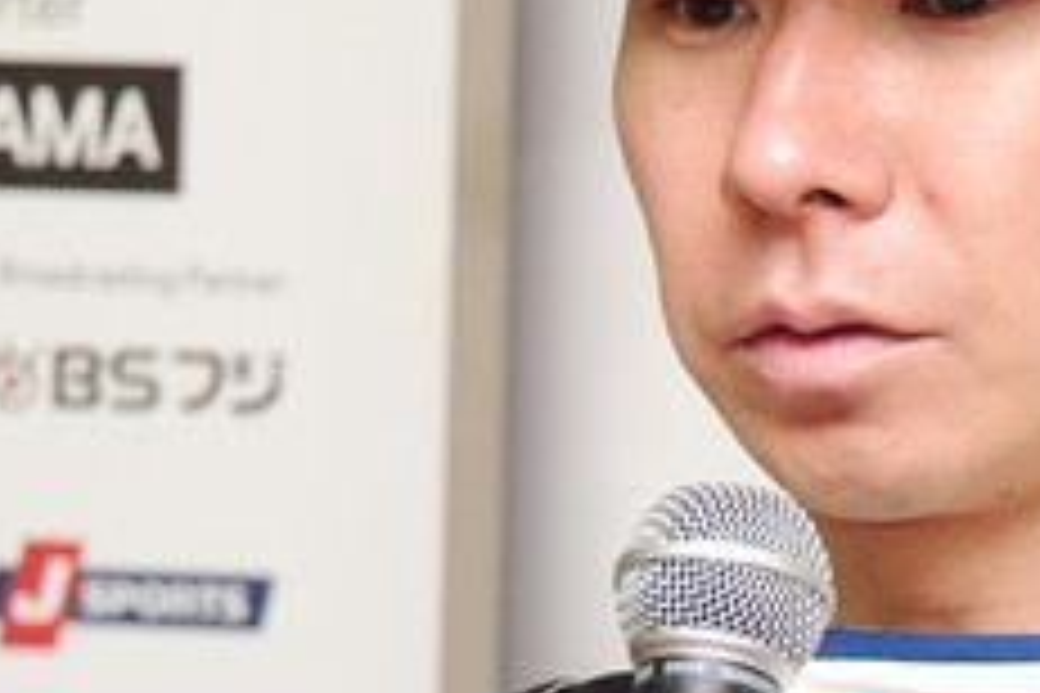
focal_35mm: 524
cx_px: 846
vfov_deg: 2.6
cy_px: 554
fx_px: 15137
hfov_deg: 3.9
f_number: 5.6
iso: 400
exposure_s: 1/125
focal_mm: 112
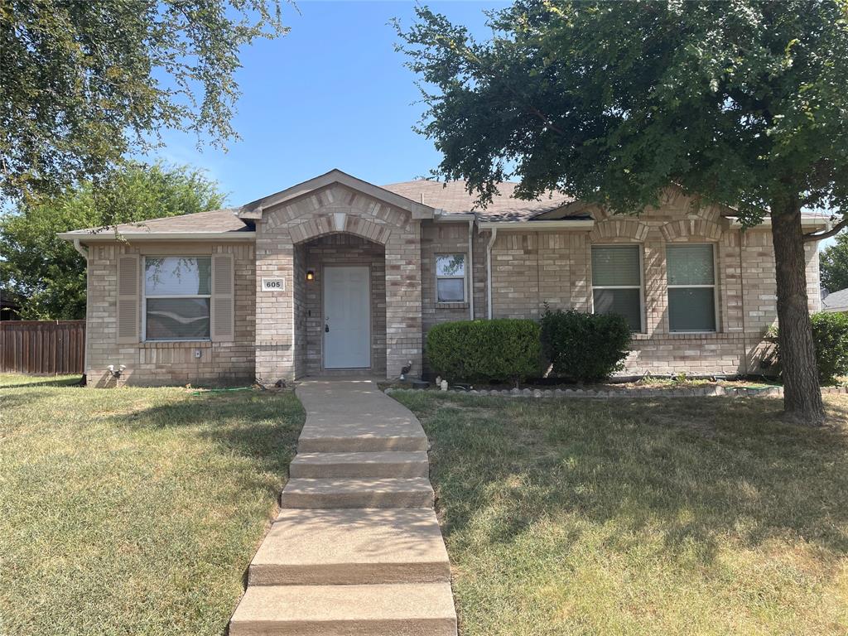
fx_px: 637
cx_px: 424
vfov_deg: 53.1
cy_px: 318
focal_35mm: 26
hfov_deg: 67.3
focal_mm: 4.2
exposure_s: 1/1595
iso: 32
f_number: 1.6
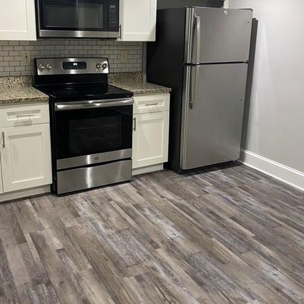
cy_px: 128
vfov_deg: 45.9
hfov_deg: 46.0
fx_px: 358
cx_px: 142
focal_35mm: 36
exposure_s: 1/60
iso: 250
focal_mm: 4.25
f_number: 1.8
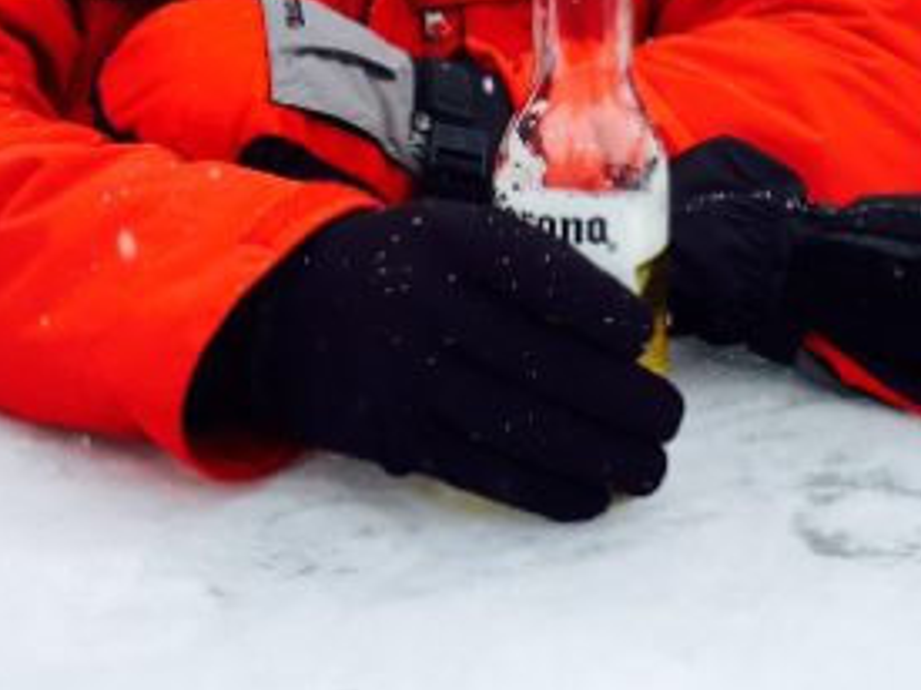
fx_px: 2154
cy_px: -184
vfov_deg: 17.2
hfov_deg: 23.8
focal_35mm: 81
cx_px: 733
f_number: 2.2
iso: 32
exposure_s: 1/964
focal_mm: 4.15
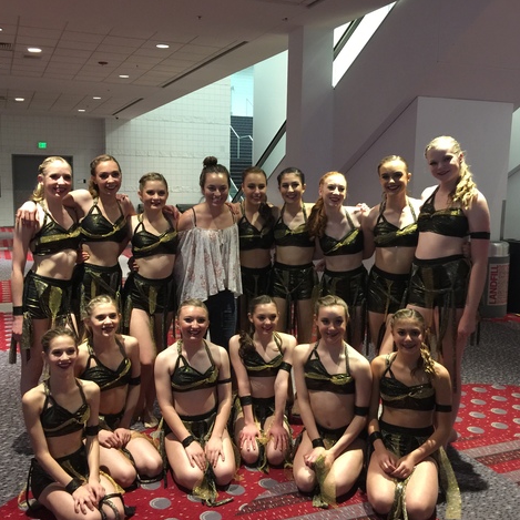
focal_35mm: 35
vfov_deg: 47.2
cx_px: 237
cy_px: 265
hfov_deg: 47.2
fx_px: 595
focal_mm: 4.15
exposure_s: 1/4
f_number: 2.2
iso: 80
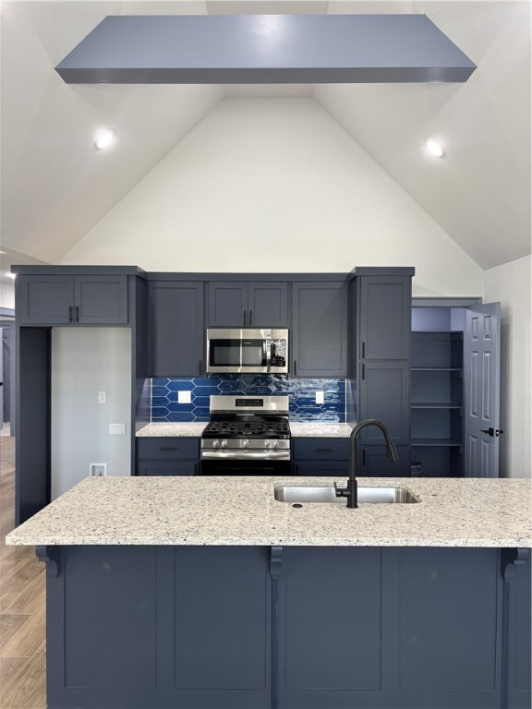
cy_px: 354
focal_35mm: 26
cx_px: 266
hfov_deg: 53.1
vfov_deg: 67.3
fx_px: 533
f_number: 1.6
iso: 125
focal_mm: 5.96
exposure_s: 1/120
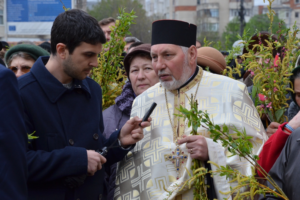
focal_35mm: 128
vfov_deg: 10.8
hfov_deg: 16.1
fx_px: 1062
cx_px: 150
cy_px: 100
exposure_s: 1/200
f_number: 8
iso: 500
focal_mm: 85
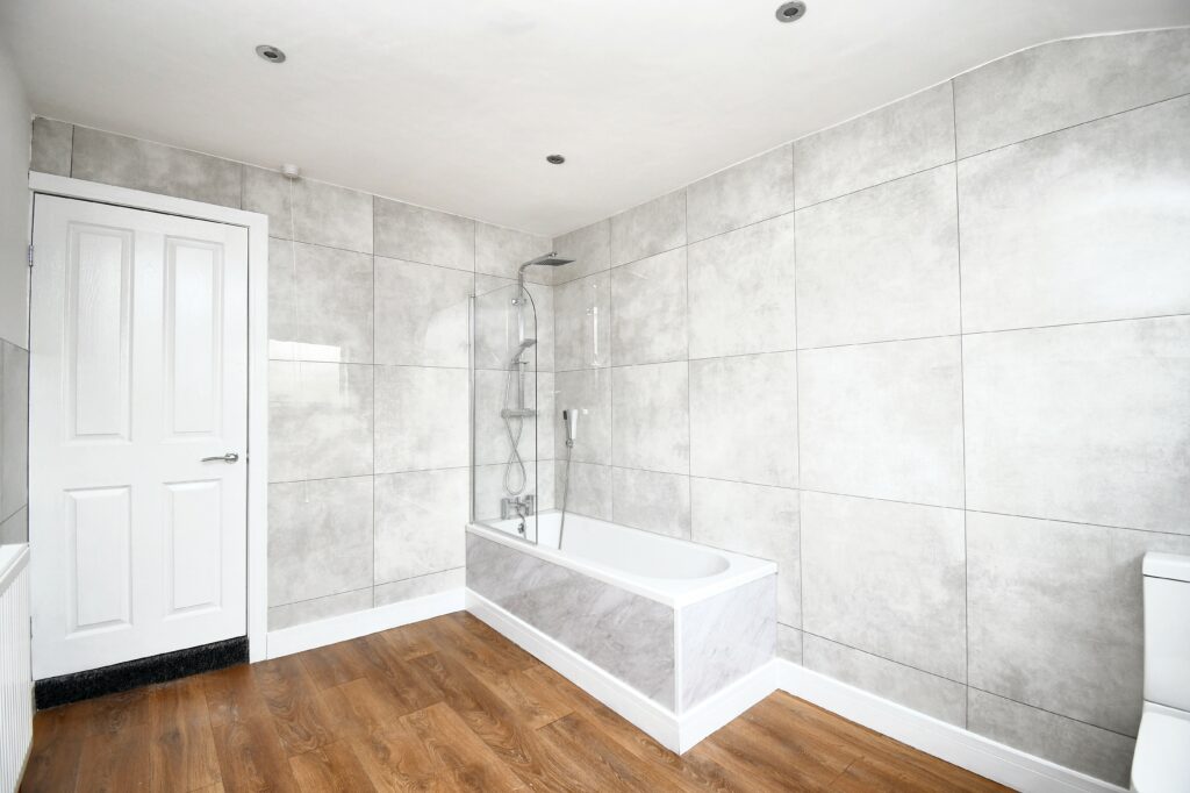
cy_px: 396
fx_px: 496
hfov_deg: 100.4
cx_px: 595
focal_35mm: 15
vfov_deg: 77.3
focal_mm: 10
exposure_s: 1/50
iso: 560
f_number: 4.5
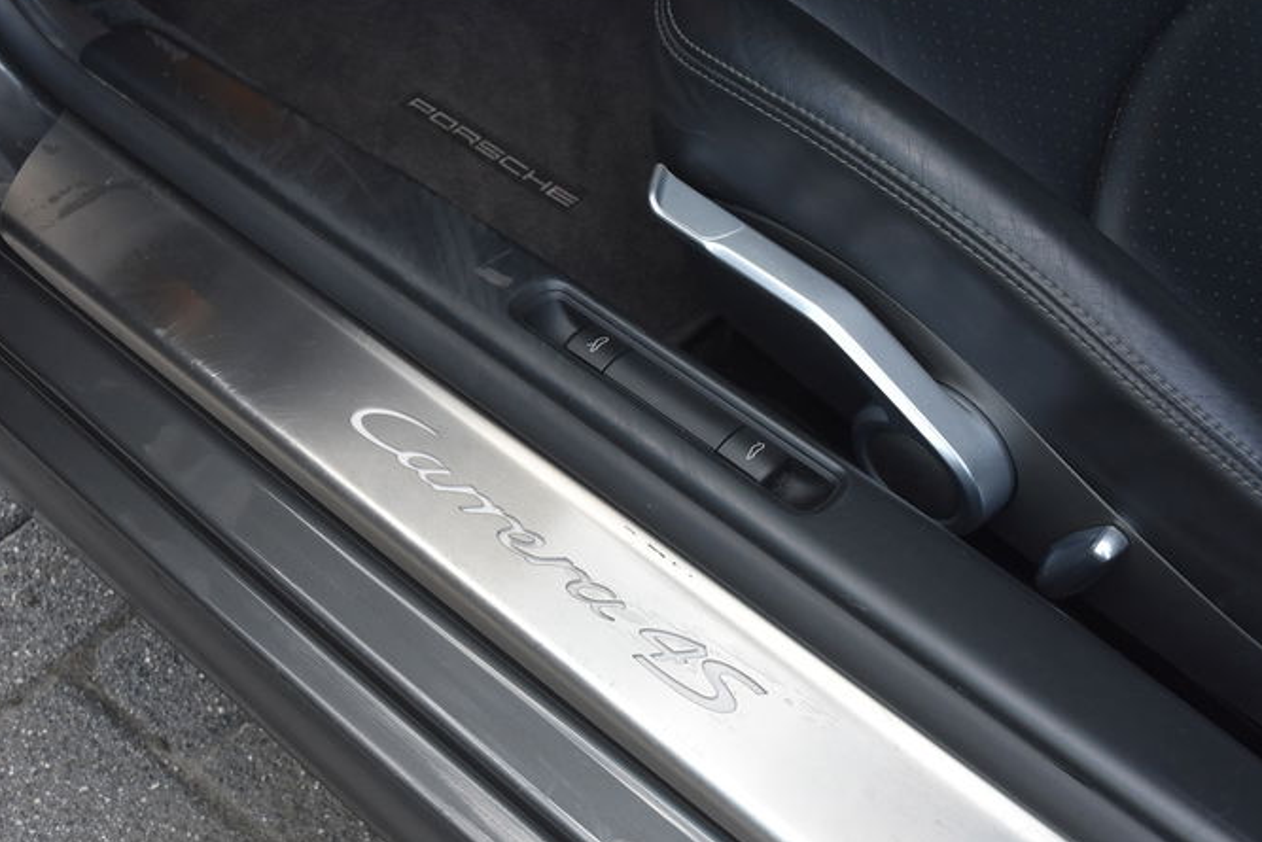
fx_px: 1878
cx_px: 554
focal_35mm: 54
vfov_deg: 25.3
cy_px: 457
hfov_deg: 37.1
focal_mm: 31
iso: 800
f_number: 8
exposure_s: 1/250
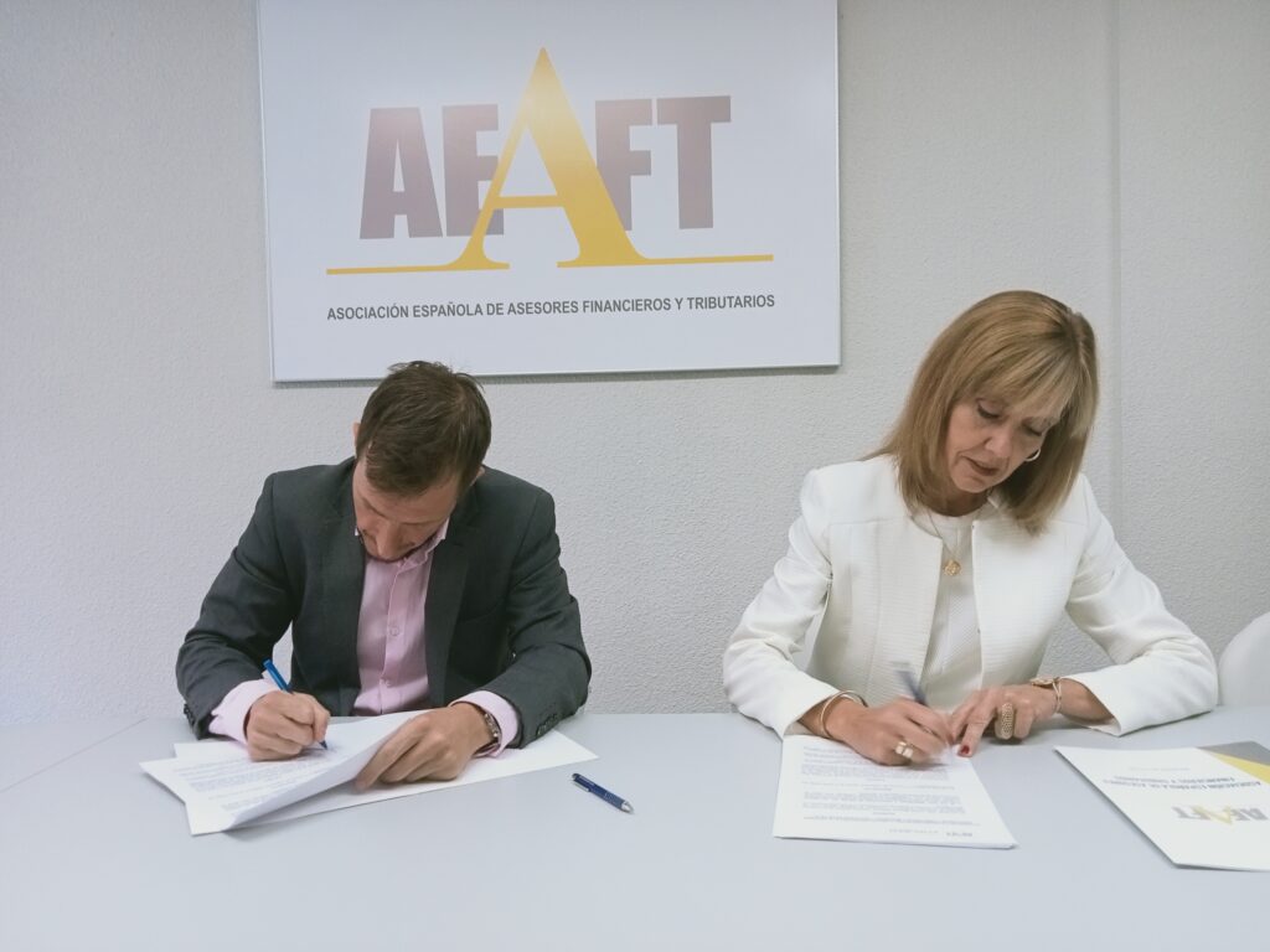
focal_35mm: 28
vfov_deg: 49.7
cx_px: 635
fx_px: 1027
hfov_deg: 63.4
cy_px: 476
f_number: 2.2
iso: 205
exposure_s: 1/33.3
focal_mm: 3.46
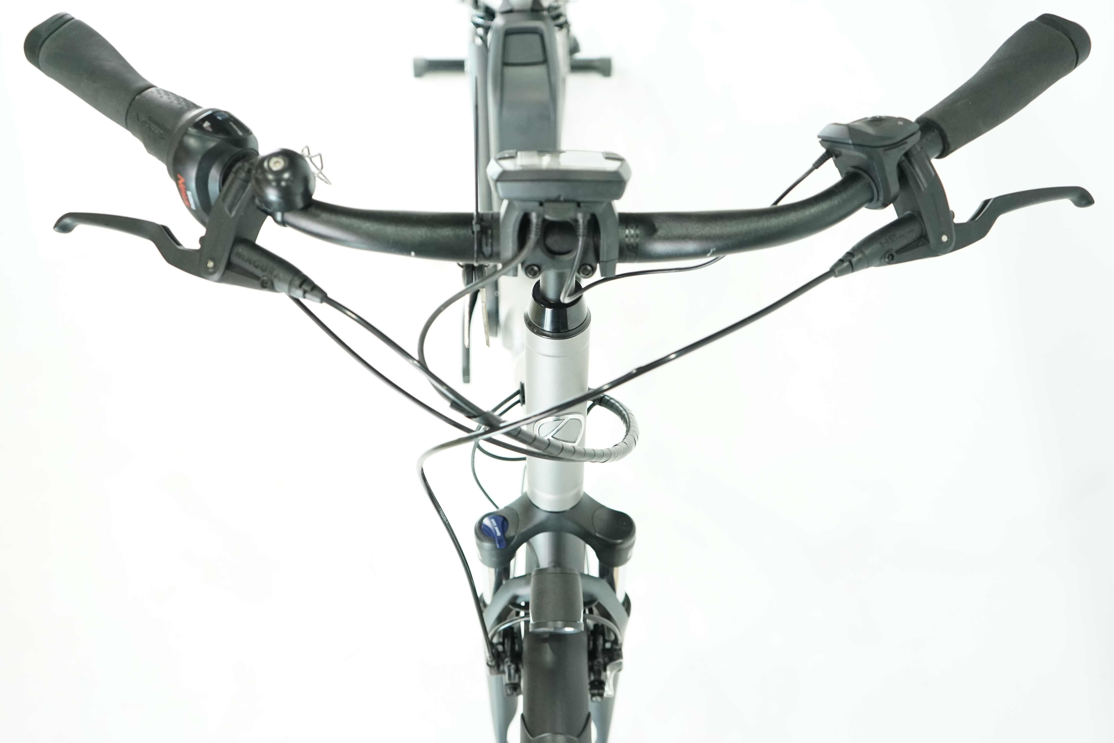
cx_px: 557
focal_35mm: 33
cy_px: 372
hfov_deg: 57.2
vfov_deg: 40.0
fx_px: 1021
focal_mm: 33
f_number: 4
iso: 2500
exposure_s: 1/200
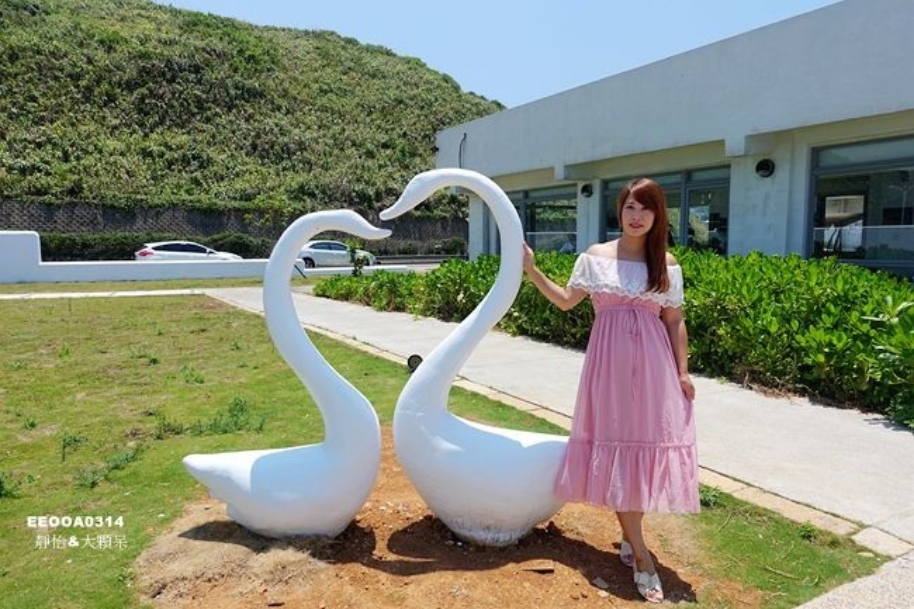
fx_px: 609
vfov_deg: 53.1
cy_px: 304
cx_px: 457
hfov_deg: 73.8
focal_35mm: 24
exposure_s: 1/160
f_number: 4
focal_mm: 8.8
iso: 125
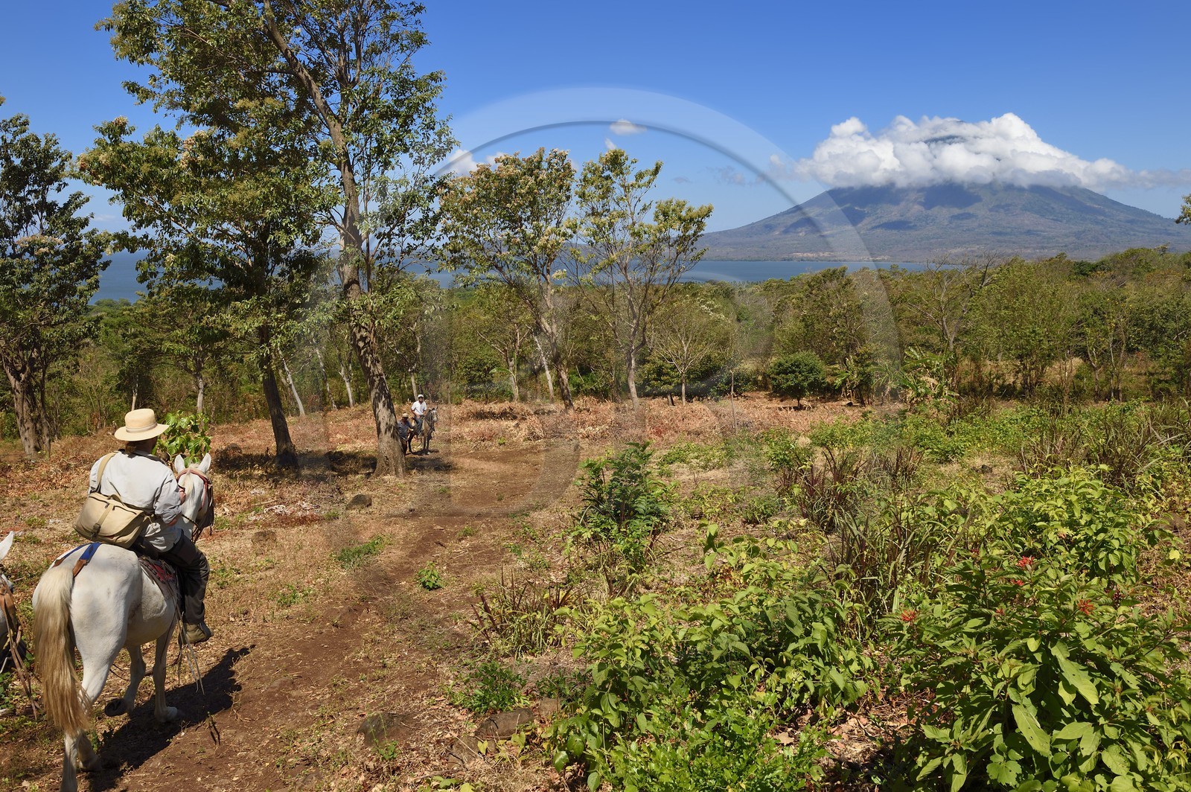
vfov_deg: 44.9
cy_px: 396
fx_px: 959
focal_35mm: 29
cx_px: 596
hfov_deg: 63.7
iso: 200
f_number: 10
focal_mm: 29
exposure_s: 1/400
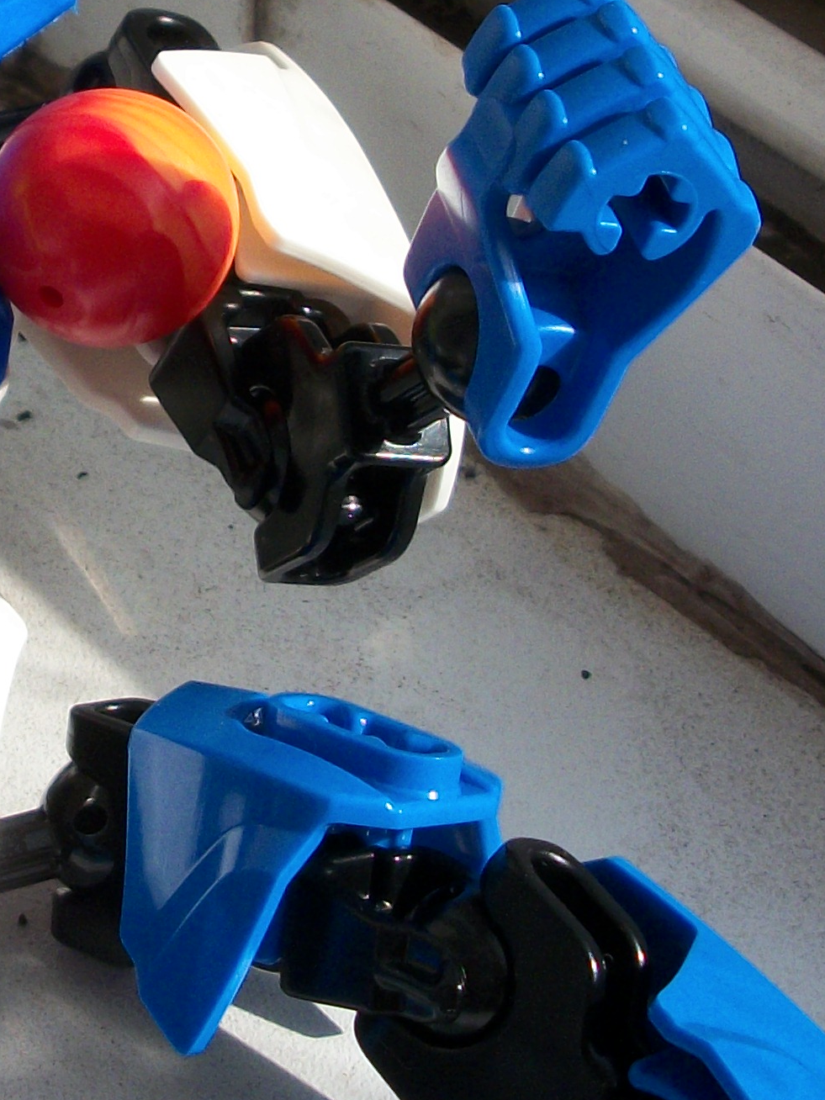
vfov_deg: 18.3
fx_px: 3400
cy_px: 416
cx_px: -8
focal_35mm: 107
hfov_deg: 13.6
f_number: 3.1
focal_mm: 6.3
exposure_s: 1/1000
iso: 80
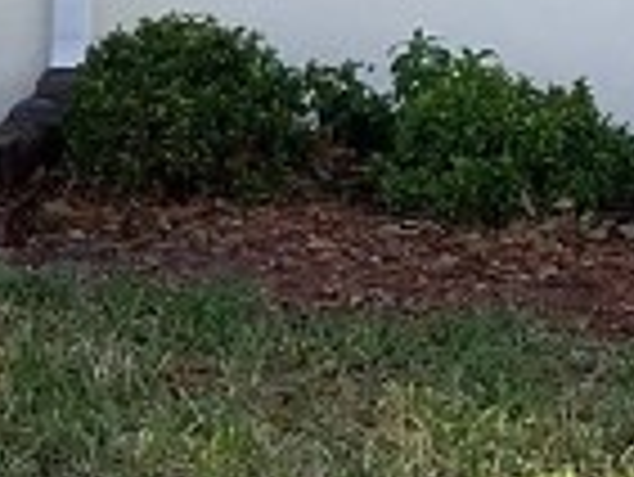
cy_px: -180
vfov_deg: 6.5
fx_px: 4124
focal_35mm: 225
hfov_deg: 8.6
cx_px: -288
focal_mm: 3.3
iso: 25
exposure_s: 1/165
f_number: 2.4
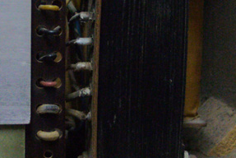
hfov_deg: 13.5
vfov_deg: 9.0
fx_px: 997
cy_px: 46
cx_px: 70
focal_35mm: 152
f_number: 4
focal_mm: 11.5
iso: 200
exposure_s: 1/8
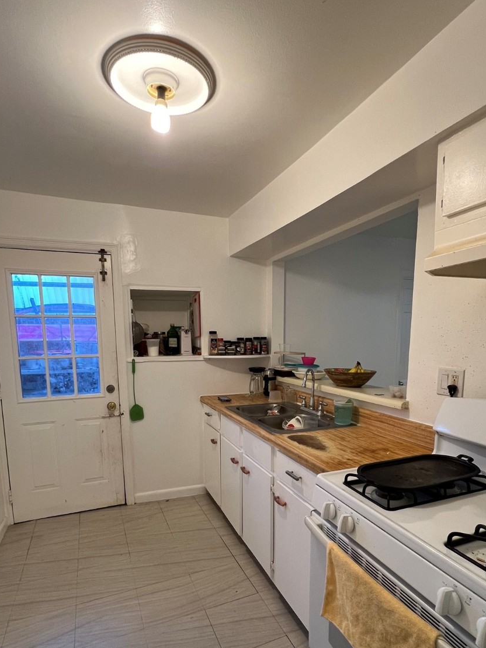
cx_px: 245
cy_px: 380
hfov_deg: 71.6
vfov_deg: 86.9
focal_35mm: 18
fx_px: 337
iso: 160
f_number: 1.8
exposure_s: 1/60
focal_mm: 1.57
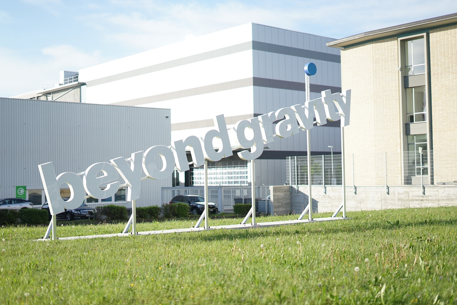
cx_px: 228
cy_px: 152
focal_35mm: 50
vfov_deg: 27.0
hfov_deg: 39.6
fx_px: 635
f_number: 2
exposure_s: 1/8000
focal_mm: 50
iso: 500
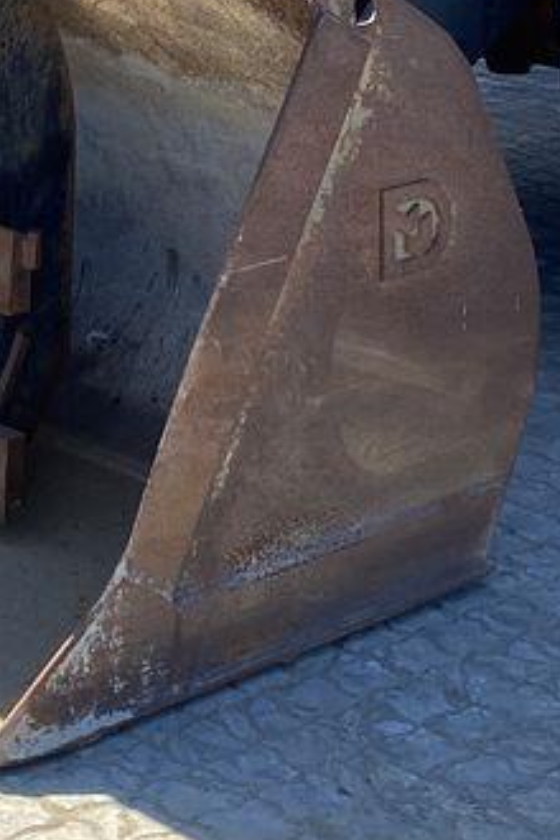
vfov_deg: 18.5
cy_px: -155
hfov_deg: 13.0
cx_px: 79
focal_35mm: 105
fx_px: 2450
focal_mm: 4.25
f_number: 1.8
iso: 32
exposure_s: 1/681
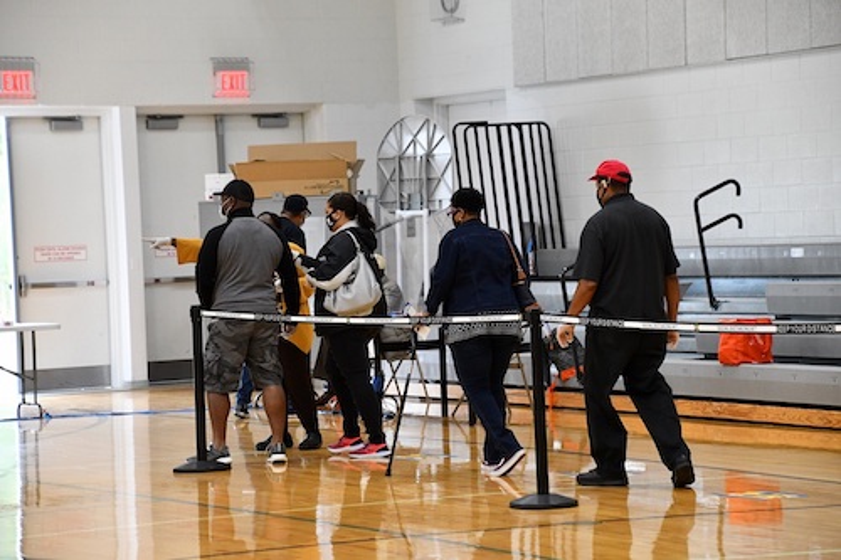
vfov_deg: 9.7
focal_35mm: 142
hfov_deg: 14.5
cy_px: 280
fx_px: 3316
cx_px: 420
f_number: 5.3
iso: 2800
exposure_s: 1/125
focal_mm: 95
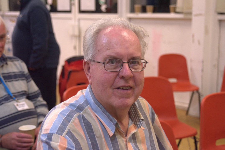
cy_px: 75
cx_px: 112
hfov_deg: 32.4
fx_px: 388
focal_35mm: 62
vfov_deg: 21.9
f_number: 5
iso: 1600
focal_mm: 62
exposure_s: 1/125
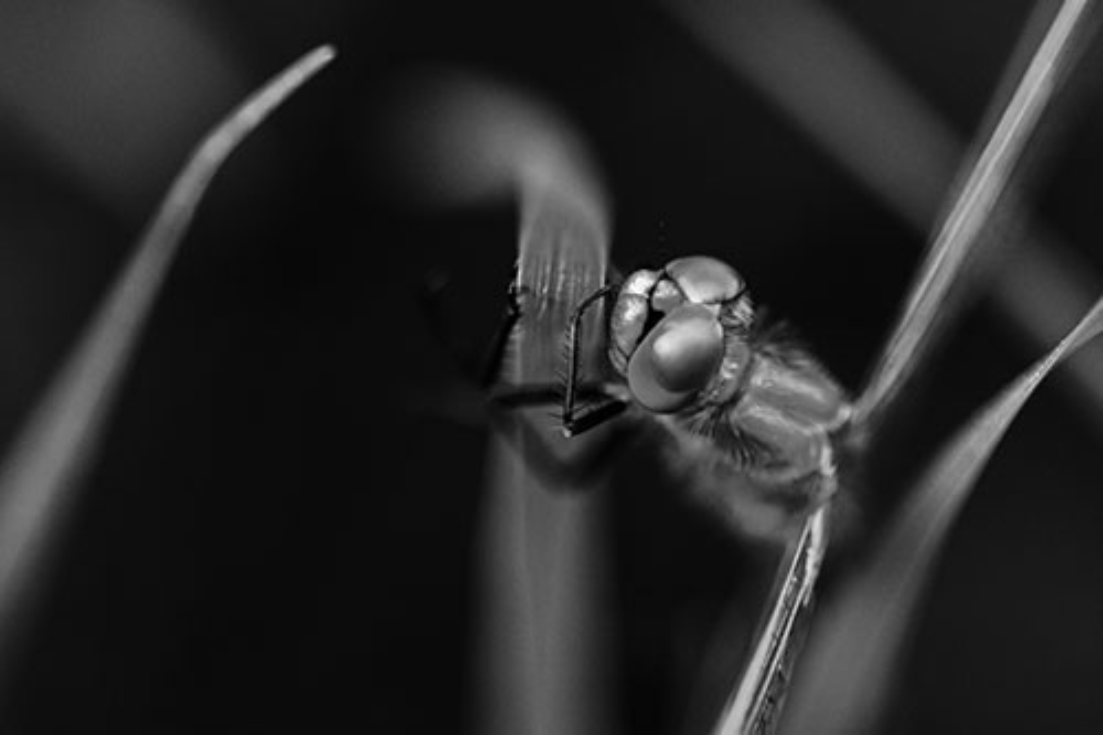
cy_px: 368
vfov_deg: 6.5
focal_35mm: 210
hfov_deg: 9.8
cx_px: 552
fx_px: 6432
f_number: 8
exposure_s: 1/250
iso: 3200
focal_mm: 210
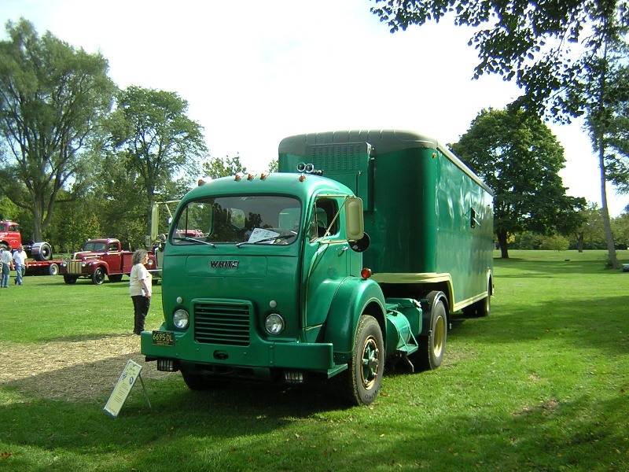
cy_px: 236
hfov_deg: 51.4
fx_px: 654
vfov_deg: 39.7
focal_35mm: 36
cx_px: 314
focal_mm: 4.7
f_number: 2.6
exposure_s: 1/411
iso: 100
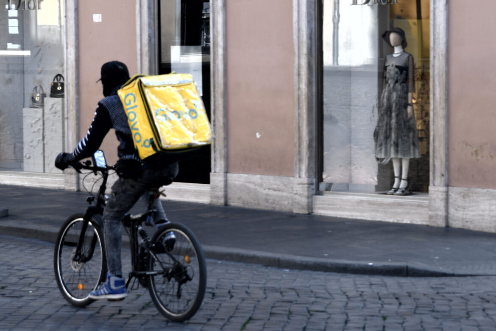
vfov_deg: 28.1
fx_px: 661
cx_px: 248
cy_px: 166
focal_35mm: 48
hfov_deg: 41.1
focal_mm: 32
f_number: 4.5
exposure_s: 1/400
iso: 160
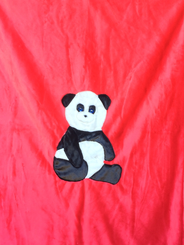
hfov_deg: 48.2
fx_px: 206
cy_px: 122
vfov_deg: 61.7
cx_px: 92
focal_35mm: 29
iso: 40
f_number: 2.2
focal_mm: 4.15
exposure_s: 1/40
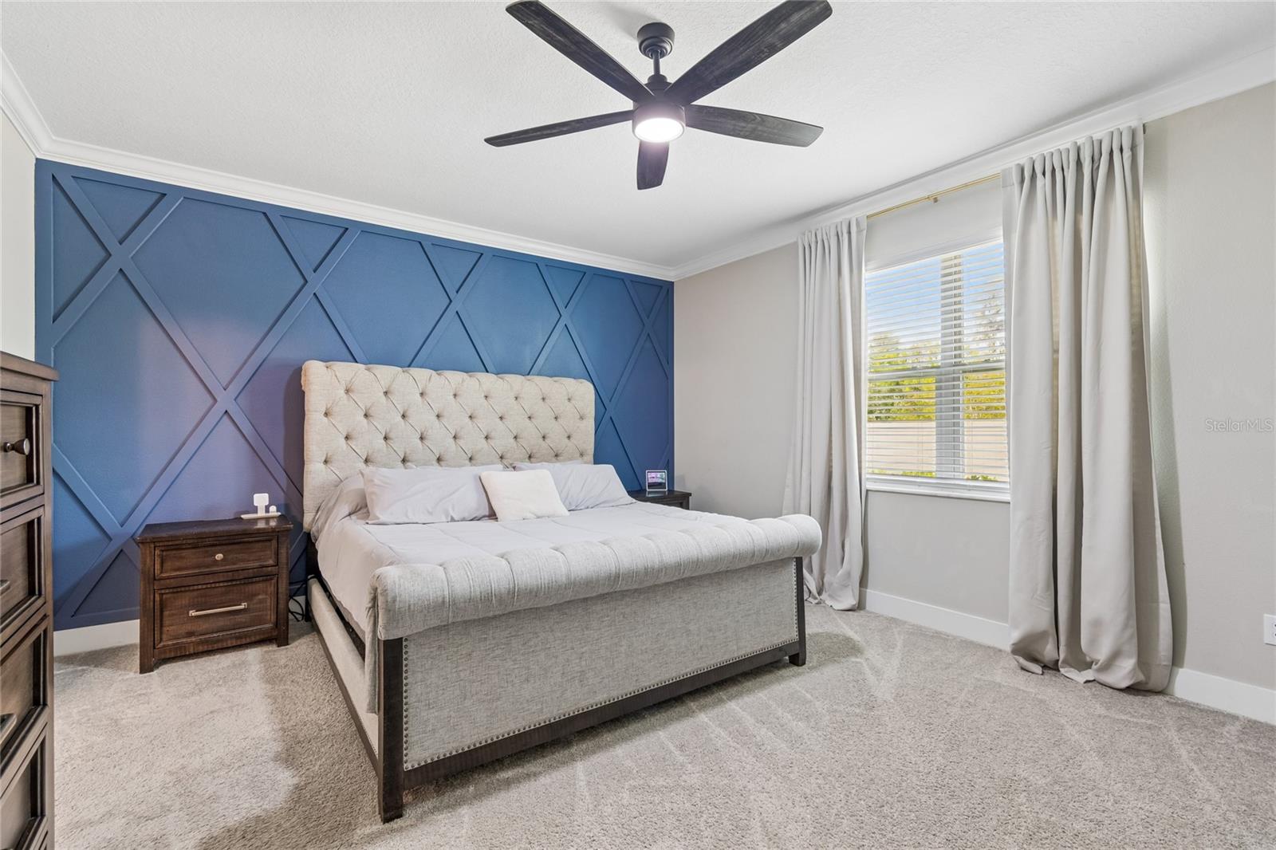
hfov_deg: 100.4
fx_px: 532
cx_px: 638
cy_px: 425
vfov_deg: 77.3
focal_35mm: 15
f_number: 7.1
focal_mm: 10
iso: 100
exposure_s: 1/1.25
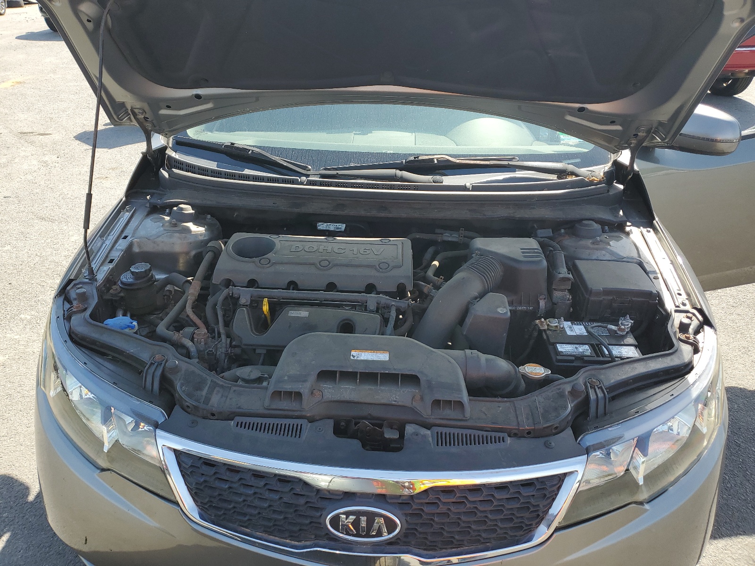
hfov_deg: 67.3
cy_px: 283
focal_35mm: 26
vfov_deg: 53.1
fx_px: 567
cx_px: 378
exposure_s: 1/909
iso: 50
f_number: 1.5
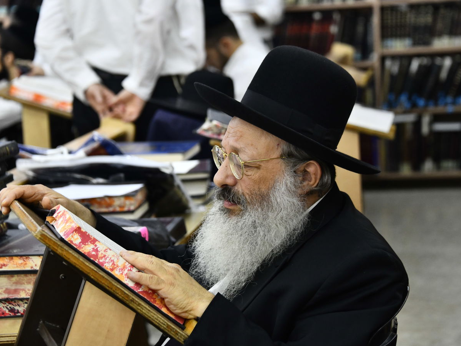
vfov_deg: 11.8
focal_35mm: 126
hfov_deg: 15.6
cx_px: 220
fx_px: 1678
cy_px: 167
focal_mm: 112
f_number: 5.6
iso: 1250
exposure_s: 1/160
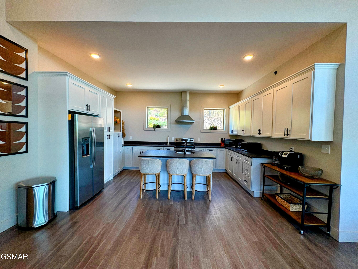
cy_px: 134
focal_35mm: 14
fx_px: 145
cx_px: 179
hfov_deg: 102.1
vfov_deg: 85.7
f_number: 2.2
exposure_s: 1/120
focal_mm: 2.22
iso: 125
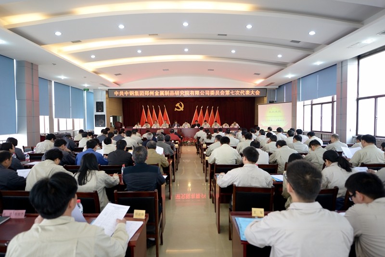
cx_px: 192
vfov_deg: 62.0
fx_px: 214
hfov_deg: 84.0
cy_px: 128
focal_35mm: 20
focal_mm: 20
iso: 1000
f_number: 2.8
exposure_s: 1/100
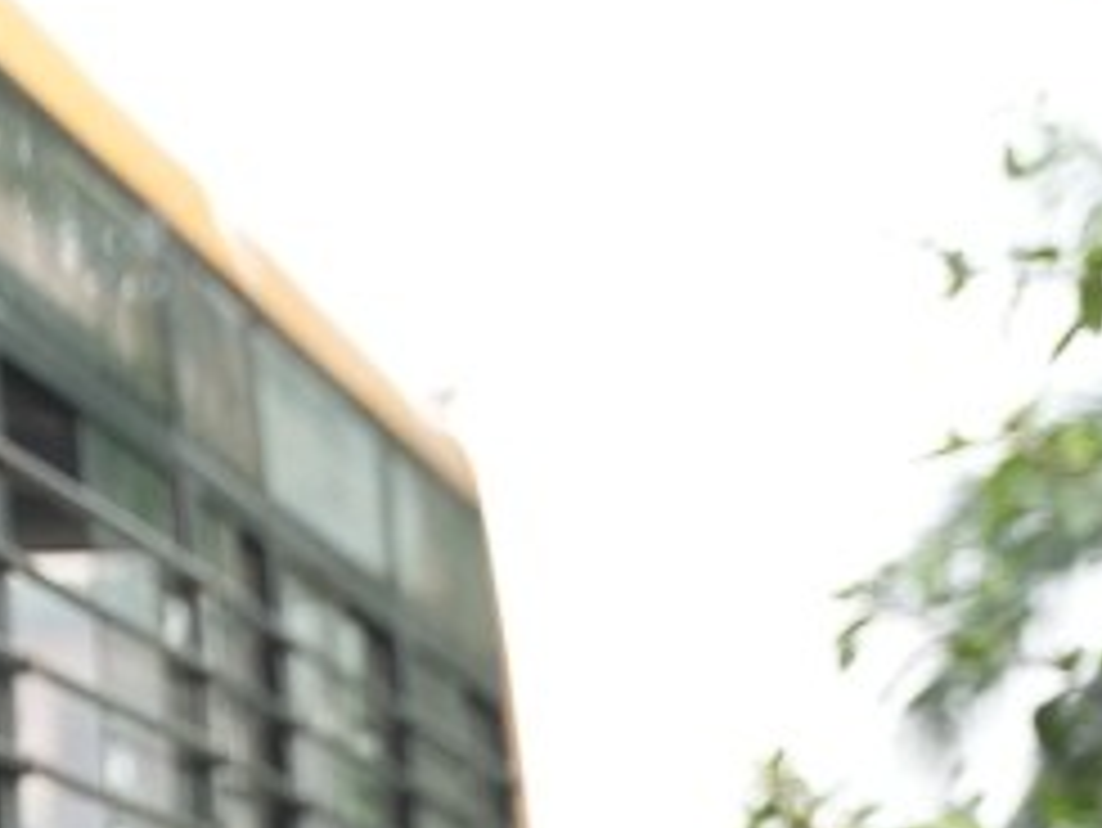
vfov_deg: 8.7
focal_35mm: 168
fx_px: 5358
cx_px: -963
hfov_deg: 10.9
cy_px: 1037
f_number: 2.8
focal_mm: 41.8
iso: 200
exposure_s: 1/200
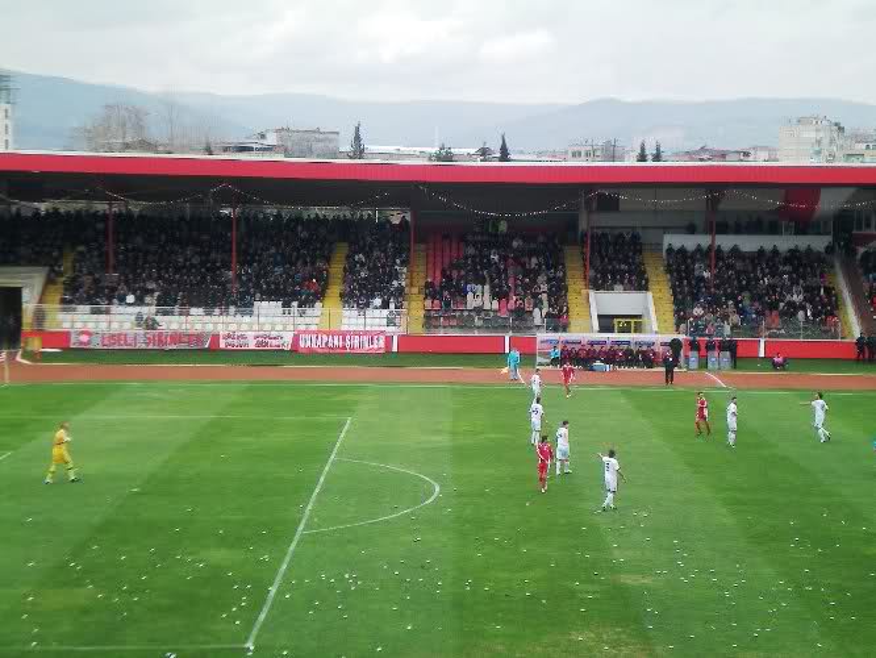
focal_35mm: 81
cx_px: 438
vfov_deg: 18.2
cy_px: 329
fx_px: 2051
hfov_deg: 24.1
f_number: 4.9
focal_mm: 13.3
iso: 64
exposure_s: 1/125
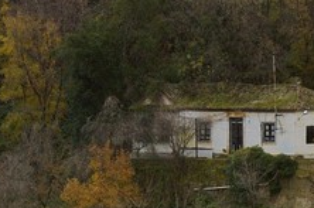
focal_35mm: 938
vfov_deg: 1.5
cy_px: -450
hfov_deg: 2.2
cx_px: 751
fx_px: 8164
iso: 400
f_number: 11
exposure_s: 1/160
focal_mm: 130
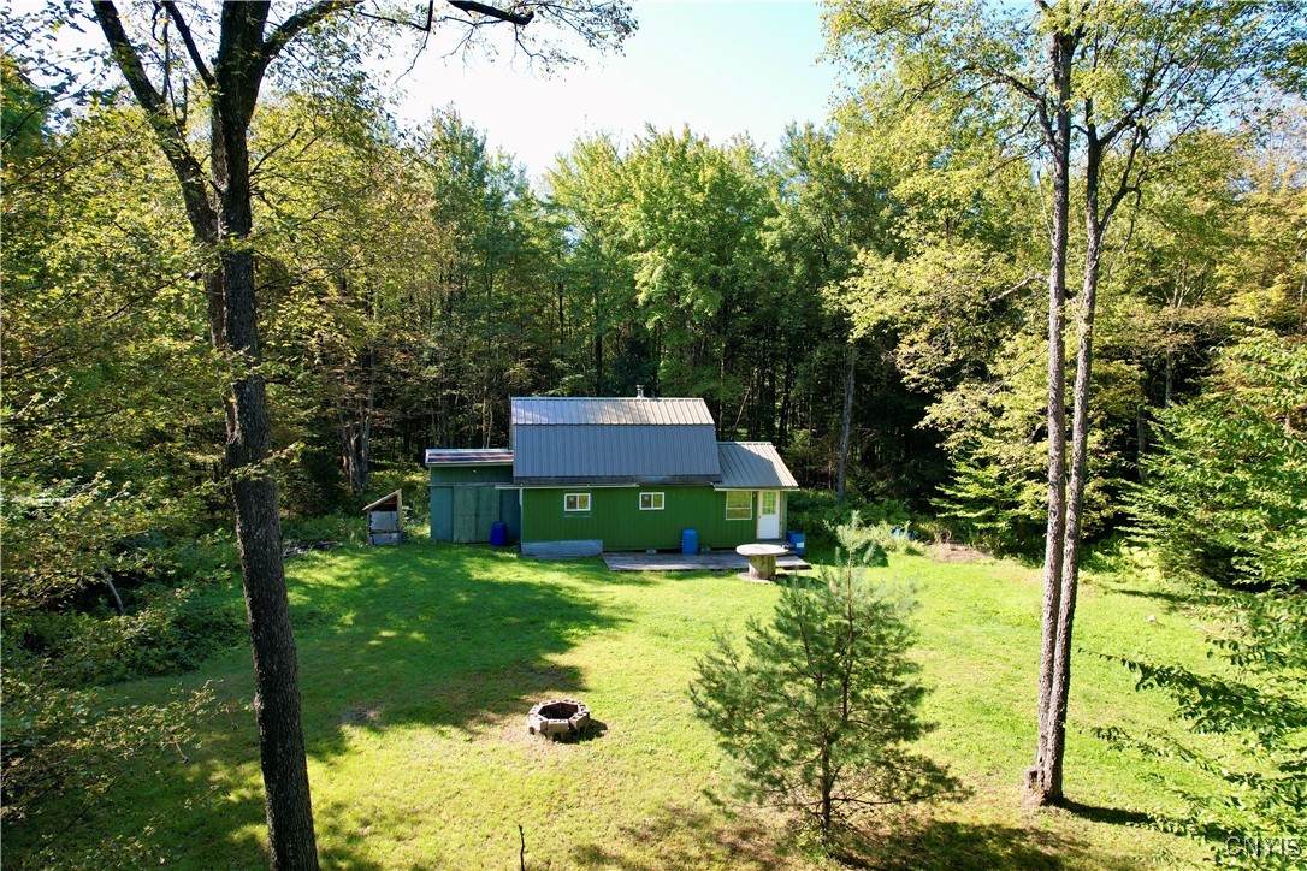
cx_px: 654
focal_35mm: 22
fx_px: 799
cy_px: 436
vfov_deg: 57.2
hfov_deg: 78.6
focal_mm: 8.38
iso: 100
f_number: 2.8
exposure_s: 1/400
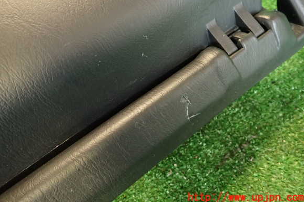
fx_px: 228
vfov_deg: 47.7
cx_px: 149
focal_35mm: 27
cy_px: 86
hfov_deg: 67.4
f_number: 2
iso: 400
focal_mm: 4.5
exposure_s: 1/30
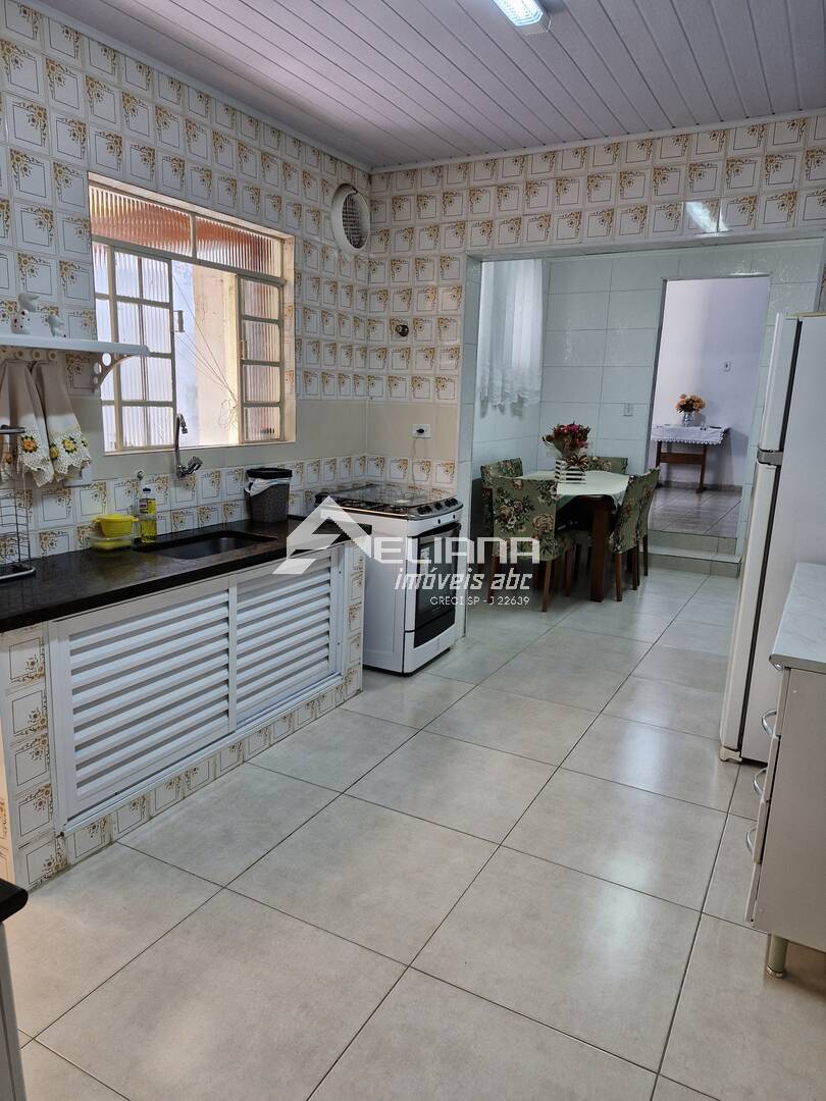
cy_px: 550
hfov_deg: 58.9
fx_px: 732
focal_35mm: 23
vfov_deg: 73.9
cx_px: 413
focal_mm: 5.54
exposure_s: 1/120
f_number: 1.8
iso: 100
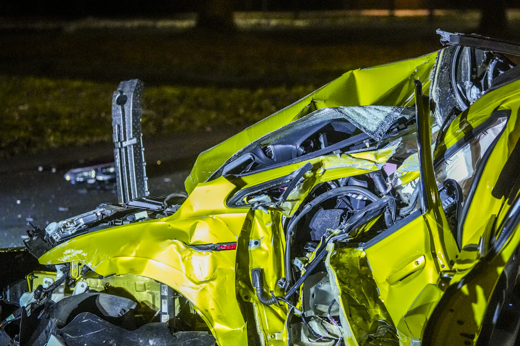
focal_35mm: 113
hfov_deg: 18.1
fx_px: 1632
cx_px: 332
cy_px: 199
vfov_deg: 12.1
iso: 6400
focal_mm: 77
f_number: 2.8
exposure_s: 1/160
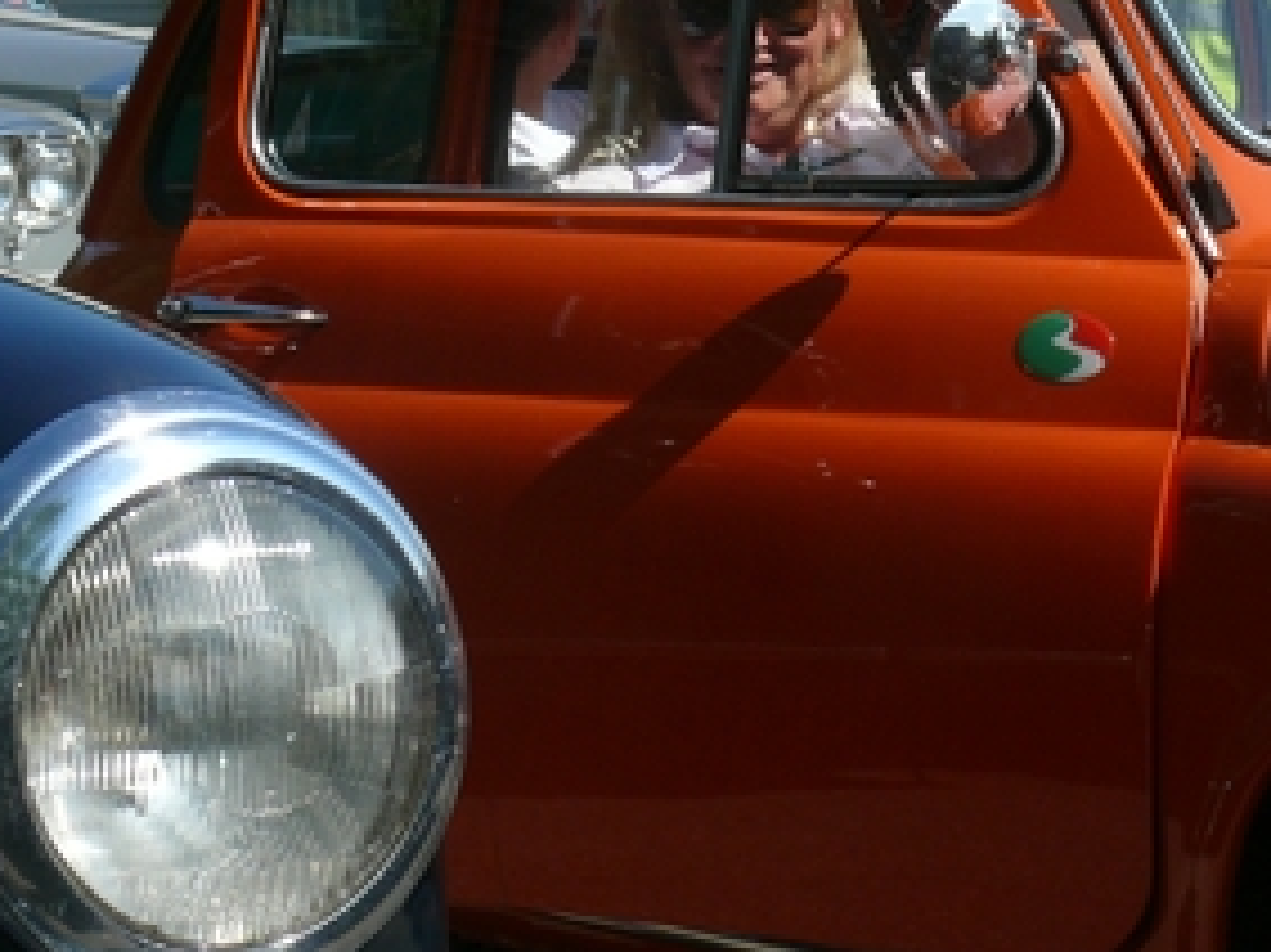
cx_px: 1190
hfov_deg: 16.0
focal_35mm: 121
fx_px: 4441
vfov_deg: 12.2
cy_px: 427
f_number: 5.6
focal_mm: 11.5
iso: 100
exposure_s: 1/500
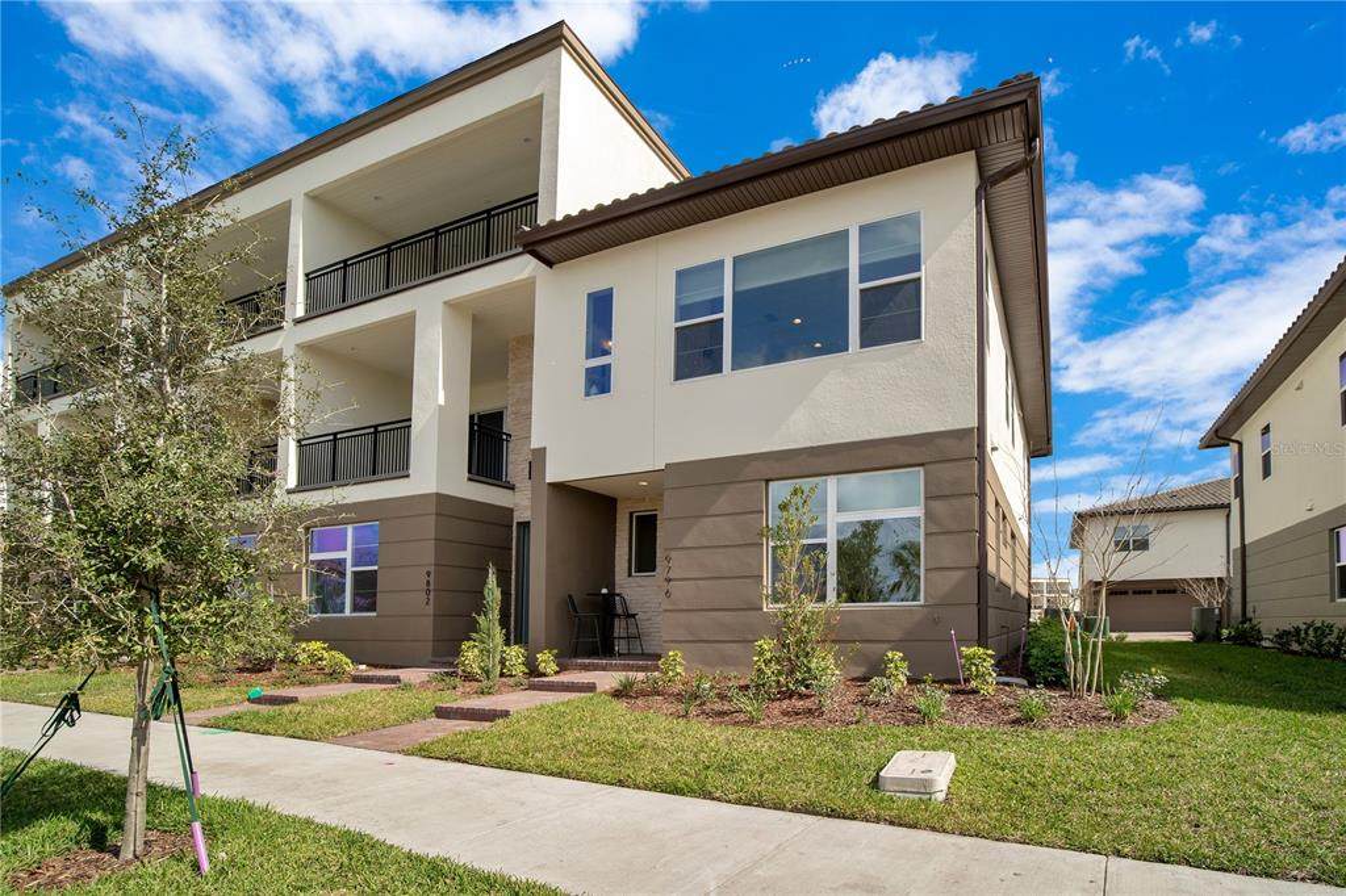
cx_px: 673
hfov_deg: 96.8
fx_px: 598
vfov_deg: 73.7
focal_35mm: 16
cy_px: 448
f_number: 7.1
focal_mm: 16
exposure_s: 1/100
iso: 100
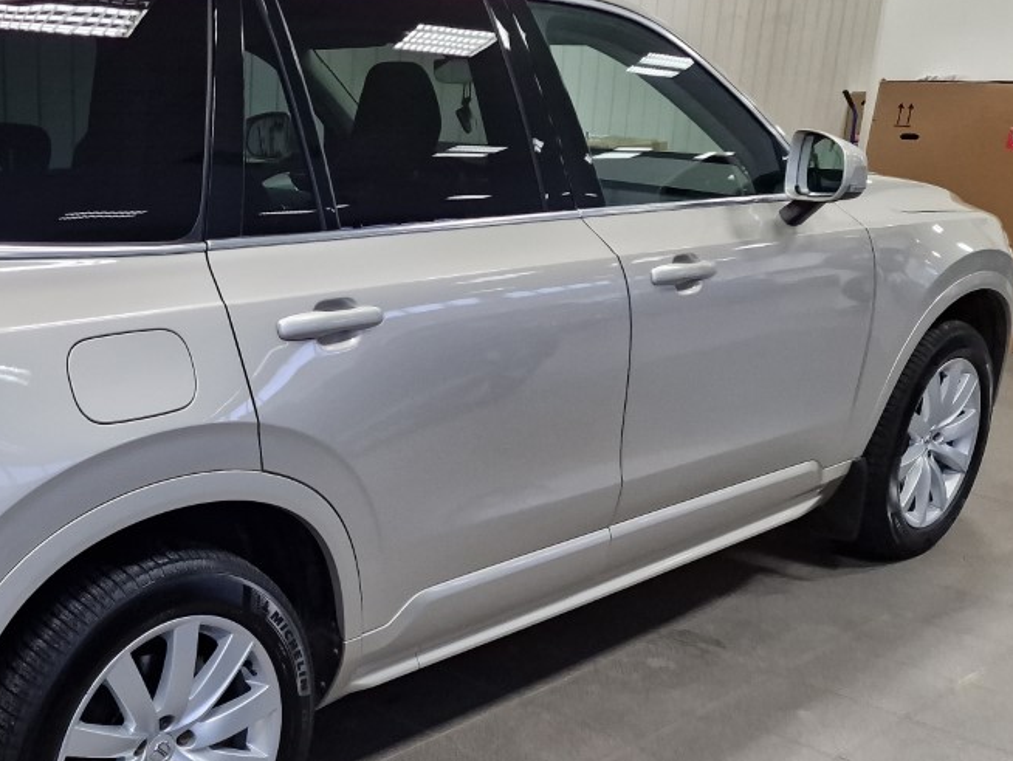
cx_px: 116
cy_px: 474
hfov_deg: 39.3
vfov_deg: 32.1
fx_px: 1317
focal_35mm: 45
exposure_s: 1/100
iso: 400
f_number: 1.8
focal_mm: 6.4
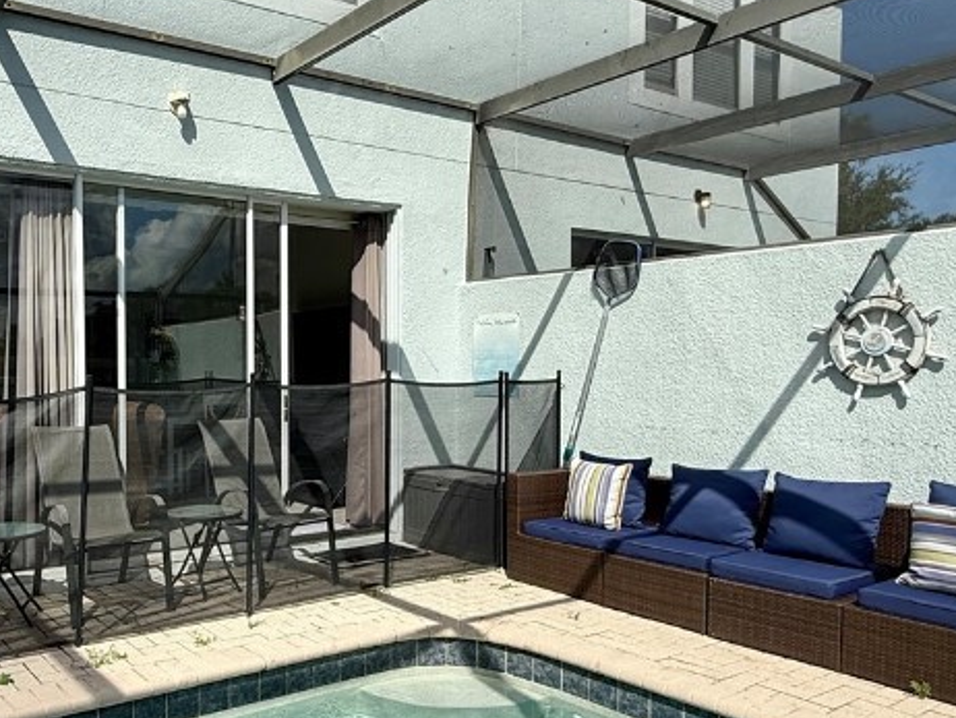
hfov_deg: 56.8
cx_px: 304
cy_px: 403
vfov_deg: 45.4
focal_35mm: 31
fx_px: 857
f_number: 2.2
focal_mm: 2.22
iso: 64
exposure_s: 1/1368
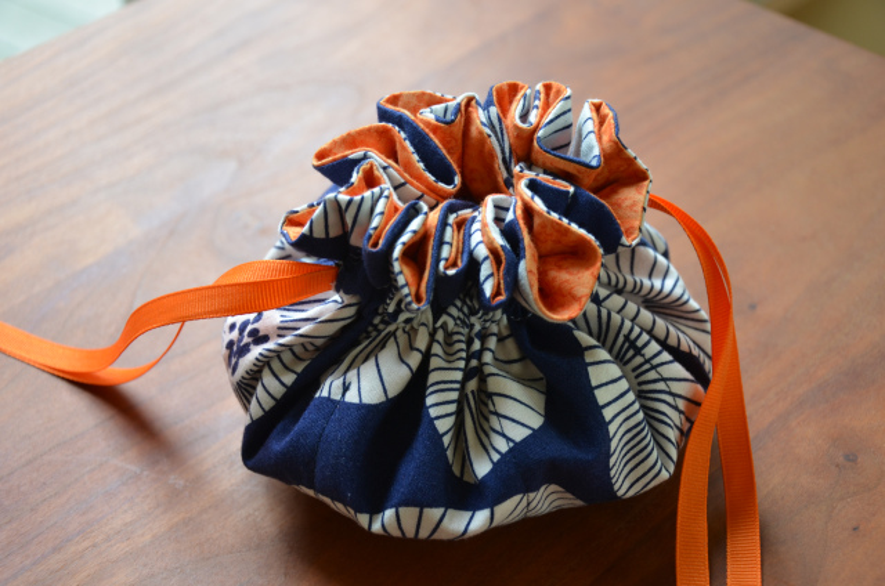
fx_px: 1398
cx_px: 442
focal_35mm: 57
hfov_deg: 35.1
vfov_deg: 23.7
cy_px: 293
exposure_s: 1/60
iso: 400
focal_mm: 38
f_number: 4.5
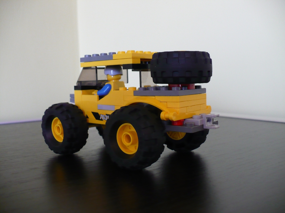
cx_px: 142
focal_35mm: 37
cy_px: 106
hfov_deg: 50.1
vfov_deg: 38.7
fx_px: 305
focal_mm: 6.1
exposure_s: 1/25
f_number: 2.8
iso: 200
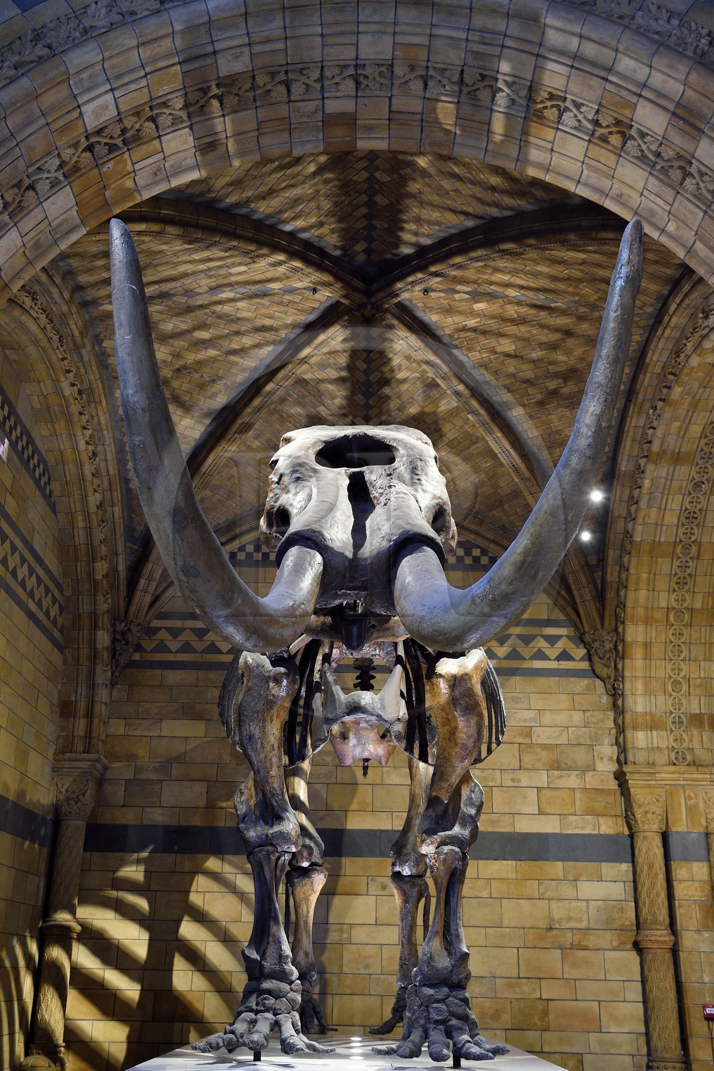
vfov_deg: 55.8
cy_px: 536
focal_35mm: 34
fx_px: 1011
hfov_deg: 38.9
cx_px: 357
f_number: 7.1
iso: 1600
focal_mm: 34
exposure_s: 1/13
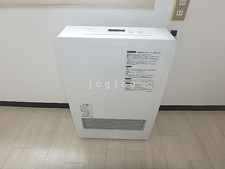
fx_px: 136
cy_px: 84
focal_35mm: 21
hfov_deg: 79.0
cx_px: 112
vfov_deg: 63.4
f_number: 3.5
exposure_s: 1/60
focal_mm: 3.7
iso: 160
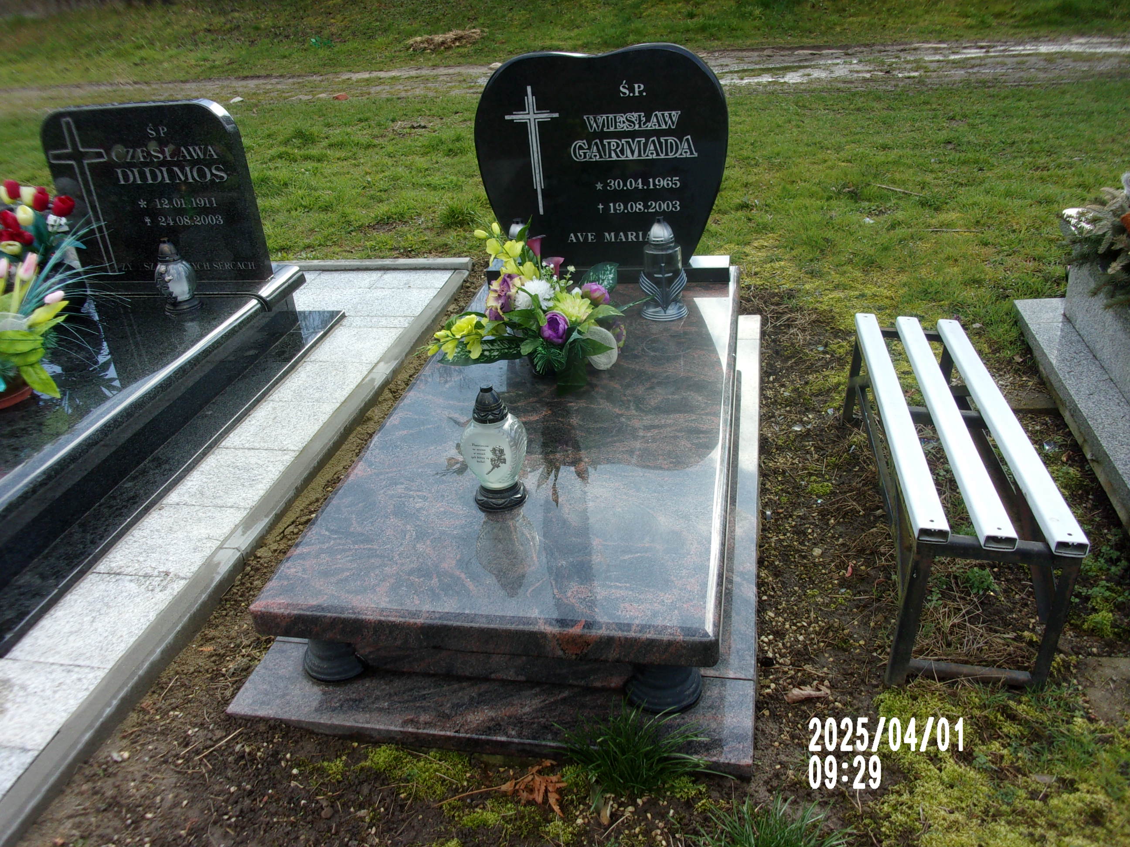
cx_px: 565
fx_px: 914
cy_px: 424
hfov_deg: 63.4
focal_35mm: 28
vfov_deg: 49.7
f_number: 3.9
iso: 80
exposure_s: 1/250
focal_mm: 5.1
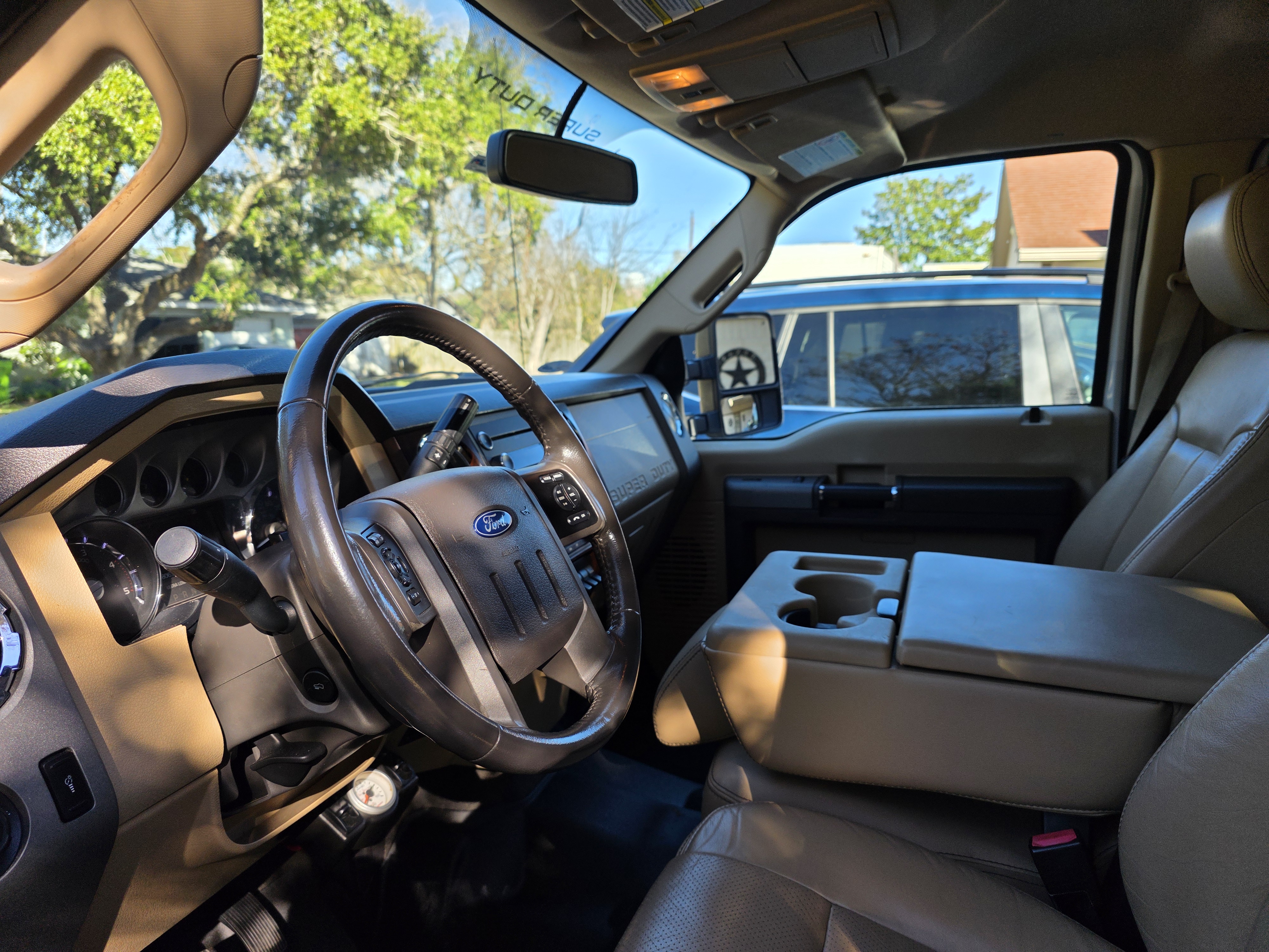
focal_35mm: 23
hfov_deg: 73.9
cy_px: 476
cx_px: 634
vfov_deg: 58.9
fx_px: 843
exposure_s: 1/359
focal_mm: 6.3
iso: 32
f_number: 1.7
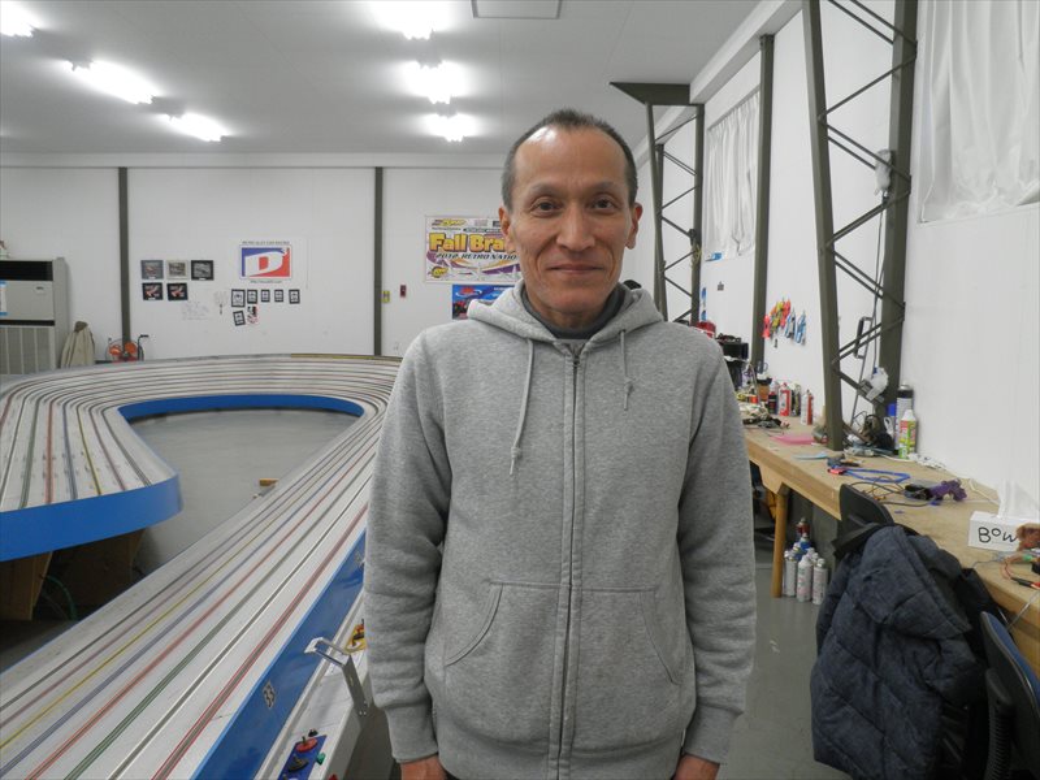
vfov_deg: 49.7
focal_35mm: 28
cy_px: 390
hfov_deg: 63.4
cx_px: 520
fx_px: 841
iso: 160
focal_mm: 5
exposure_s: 1/30
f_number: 3.2
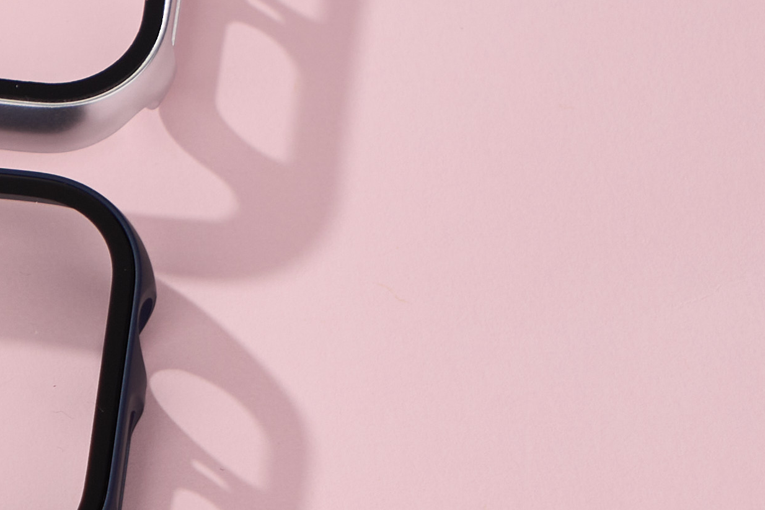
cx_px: -304
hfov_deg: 6.1
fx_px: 7116
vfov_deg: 4.1
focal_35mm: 335
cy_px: 157
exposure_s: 1/200
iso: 250
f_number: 8
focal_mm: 70
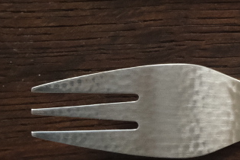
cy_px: 109
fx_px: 2098
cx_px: 371
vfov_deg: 4.4
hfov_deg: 6.5
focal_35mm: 315
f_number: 5.6
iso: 3200
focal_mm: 37.4
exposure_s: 1/160
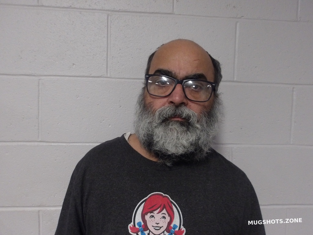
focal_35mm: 27
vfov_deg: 51.4
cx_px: 156
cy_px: 118
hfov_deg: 65.3
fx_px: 244
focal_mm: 4.9
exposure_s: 1/60
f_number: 3
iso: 800
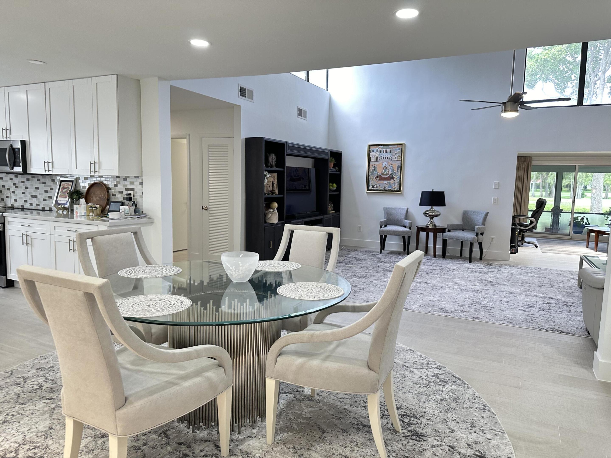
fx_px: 424
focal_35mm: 24
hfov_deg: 71.6
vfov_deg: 56.8
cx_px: 306
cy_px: 229
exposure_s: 1/60
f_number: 1.78
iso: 200
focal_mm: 6.86
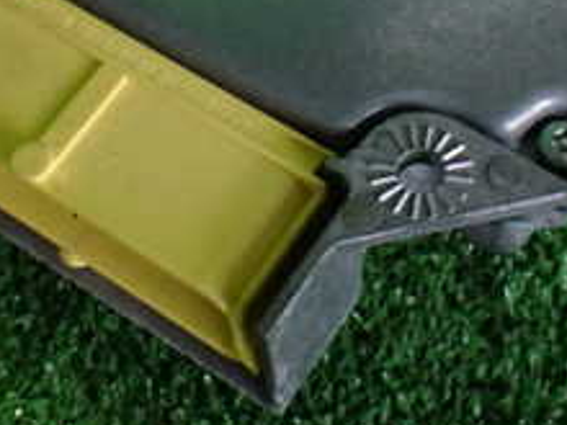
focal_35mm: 82
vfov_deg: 17.6
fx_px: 1343
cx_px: 335
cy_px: 10
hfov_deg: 23.8
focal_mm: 5.4
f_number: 2.3
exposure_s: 1/125
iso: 800
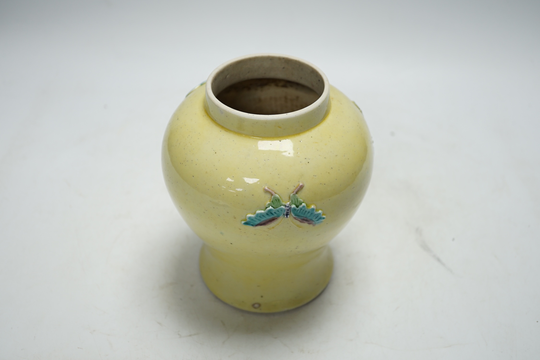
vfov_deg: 29.9
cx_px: 270
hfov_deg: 43.6
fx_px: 675
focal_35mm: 45
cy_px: 180
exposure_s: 1/60
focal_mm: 30
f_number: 3.5
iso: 200
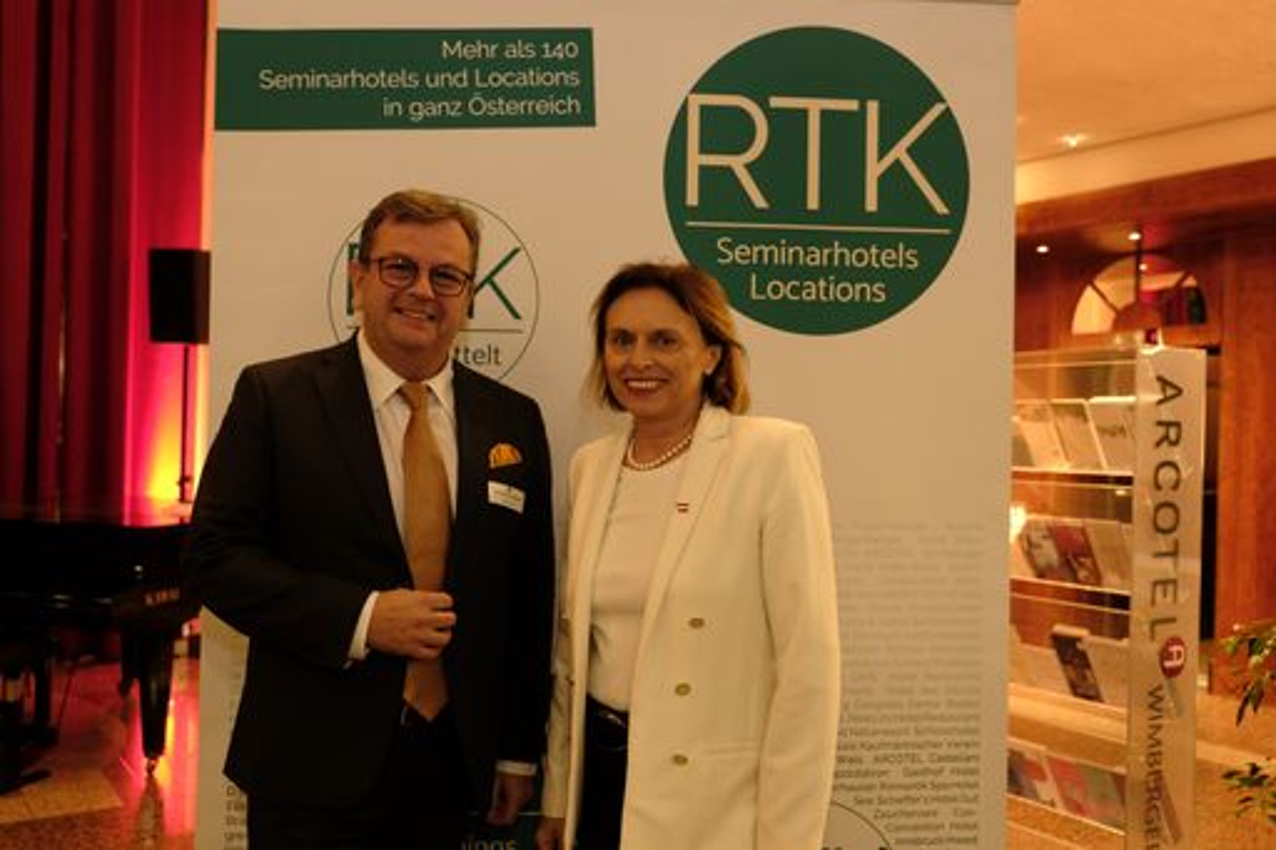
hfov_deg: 60.3
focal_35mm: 31
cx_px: 638
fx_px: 1098
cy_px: 425
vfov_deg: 42.3
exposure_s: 1/28
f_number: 2.8
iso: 1250
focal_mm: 20.6
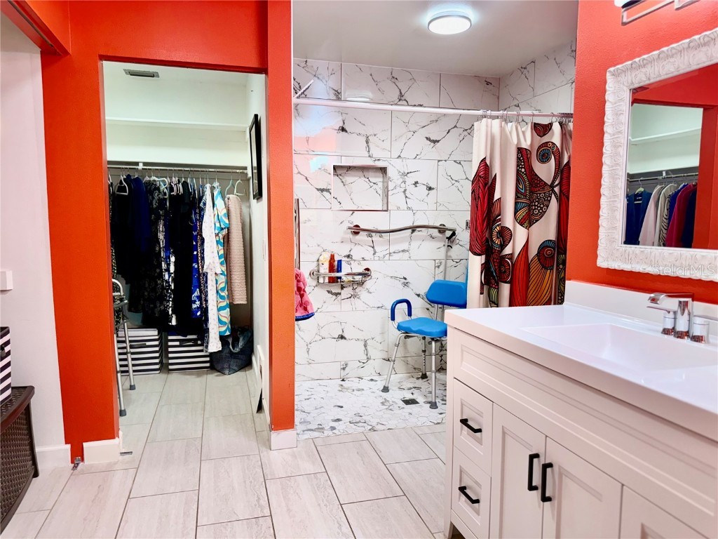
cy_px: 270
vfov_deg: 56.8
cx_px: 359
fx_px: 498
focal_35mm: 24
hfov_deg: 71.6
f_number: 1.78
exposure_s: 1/120
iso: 125
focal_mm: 6.76
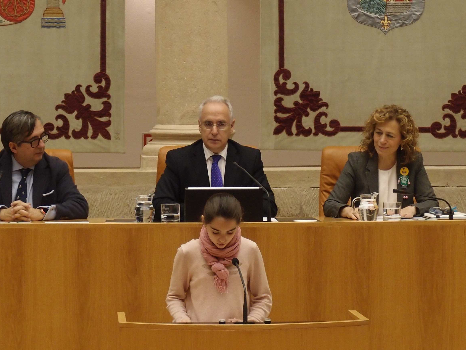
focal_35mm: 132
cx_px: 202
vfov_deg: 11.2
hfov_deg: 14.9
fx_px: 1777
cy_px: 190
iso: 200
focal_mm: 18.15
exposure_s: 1/80
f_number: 2.4
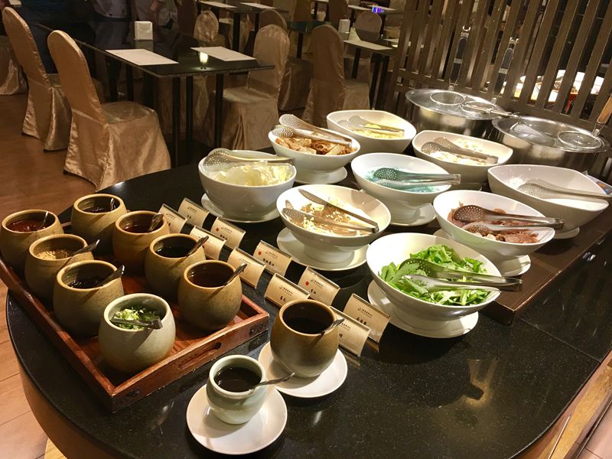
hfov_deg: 61.7
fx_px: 513
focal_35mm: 29
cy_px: 230
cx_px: 306
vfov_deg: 48.2
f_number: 2.2
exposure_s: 1/15
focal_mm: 4.15
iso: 32
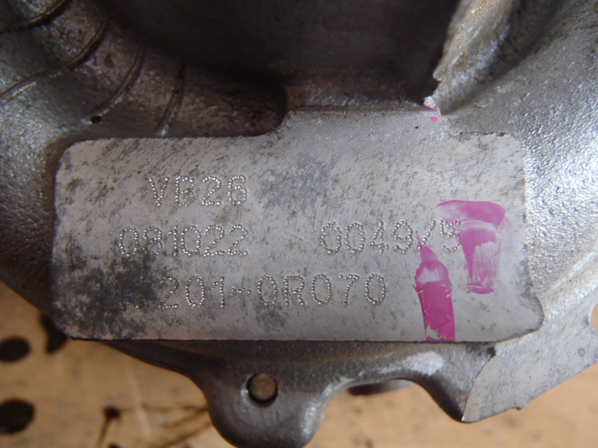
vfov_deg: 38.7
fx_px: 639
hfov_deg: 50.1
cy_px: 224
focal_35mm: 37
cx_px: 299
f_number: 4.7
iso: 200
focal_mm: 6.64
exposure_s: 1/20
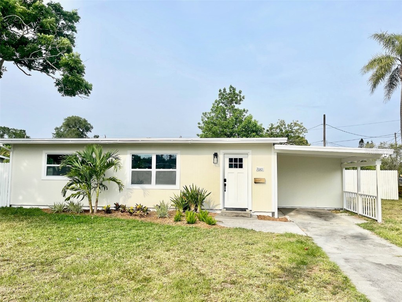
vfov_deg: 53.1
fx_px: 302
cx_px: 201
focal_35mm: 26
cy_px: 151
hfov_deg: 67.3
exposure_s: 1/4149
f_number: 1.6
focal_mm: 5.1
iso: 50
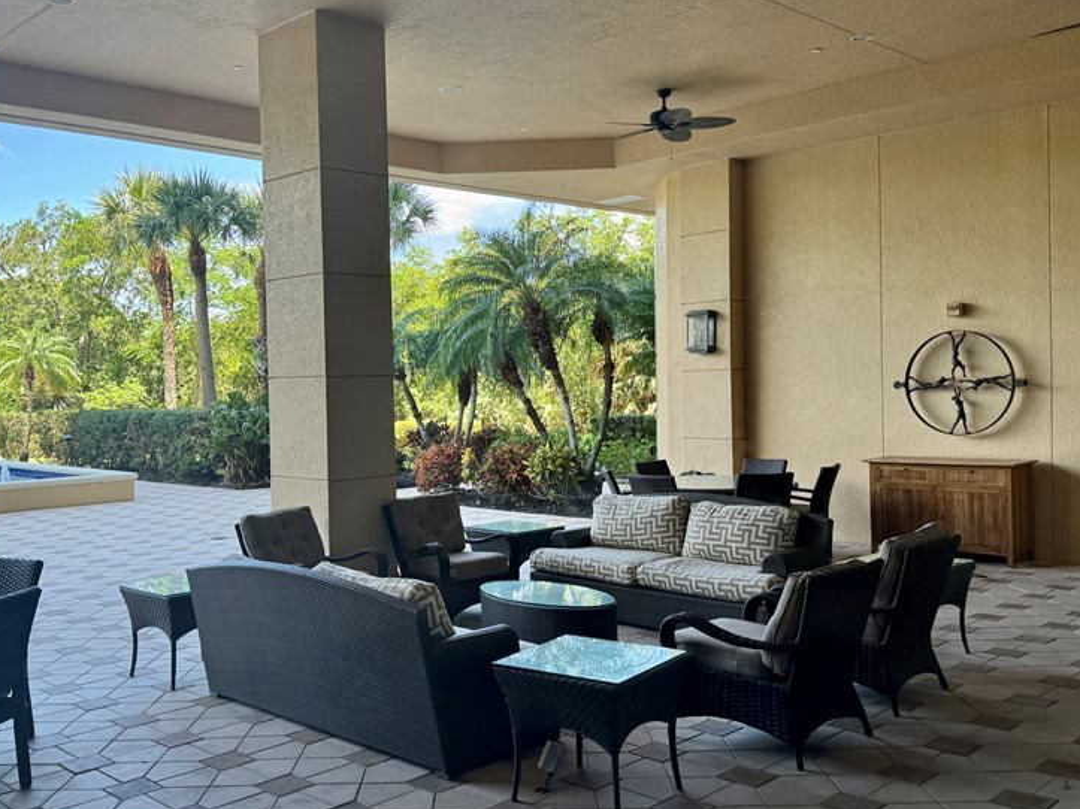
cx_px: 462
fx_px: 1061
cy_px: 399
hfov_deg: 53.8
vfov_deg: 41.8
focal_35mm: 34
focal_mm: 6.76
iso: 80
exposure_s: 1/121
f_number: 1.78
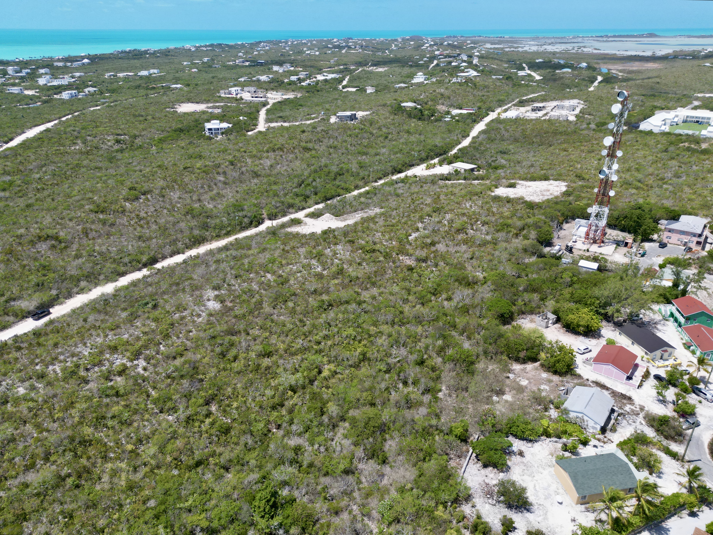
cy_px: 268
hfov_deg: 71.6
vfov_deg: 56.8
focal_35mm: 24
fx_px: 494
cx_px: 356
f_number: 1.7
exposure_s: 1/4000
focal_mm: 6.72
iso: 140
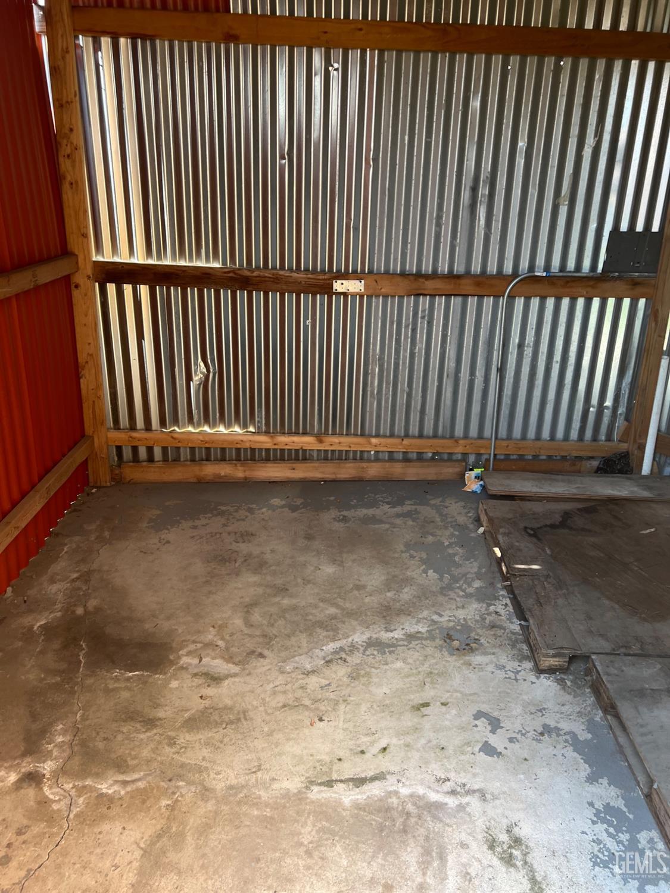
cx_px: 335
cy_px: 446
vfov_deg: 67.3
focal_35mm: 26
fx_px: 671
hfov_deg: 53.1
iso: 40
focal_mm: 5.7
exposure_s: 1/121
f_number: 1.5
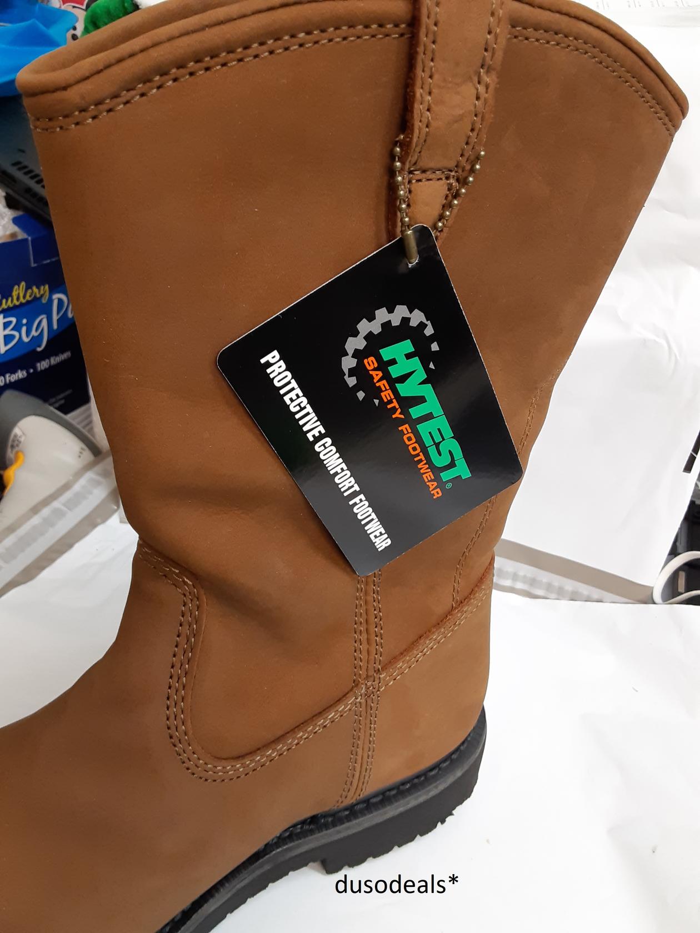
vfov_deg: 65.3
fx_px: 728
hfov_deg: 51.4
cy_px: 466
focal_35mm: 27
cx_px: 350
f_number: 1.9
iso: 125
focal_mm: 2.91
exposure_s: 1/60
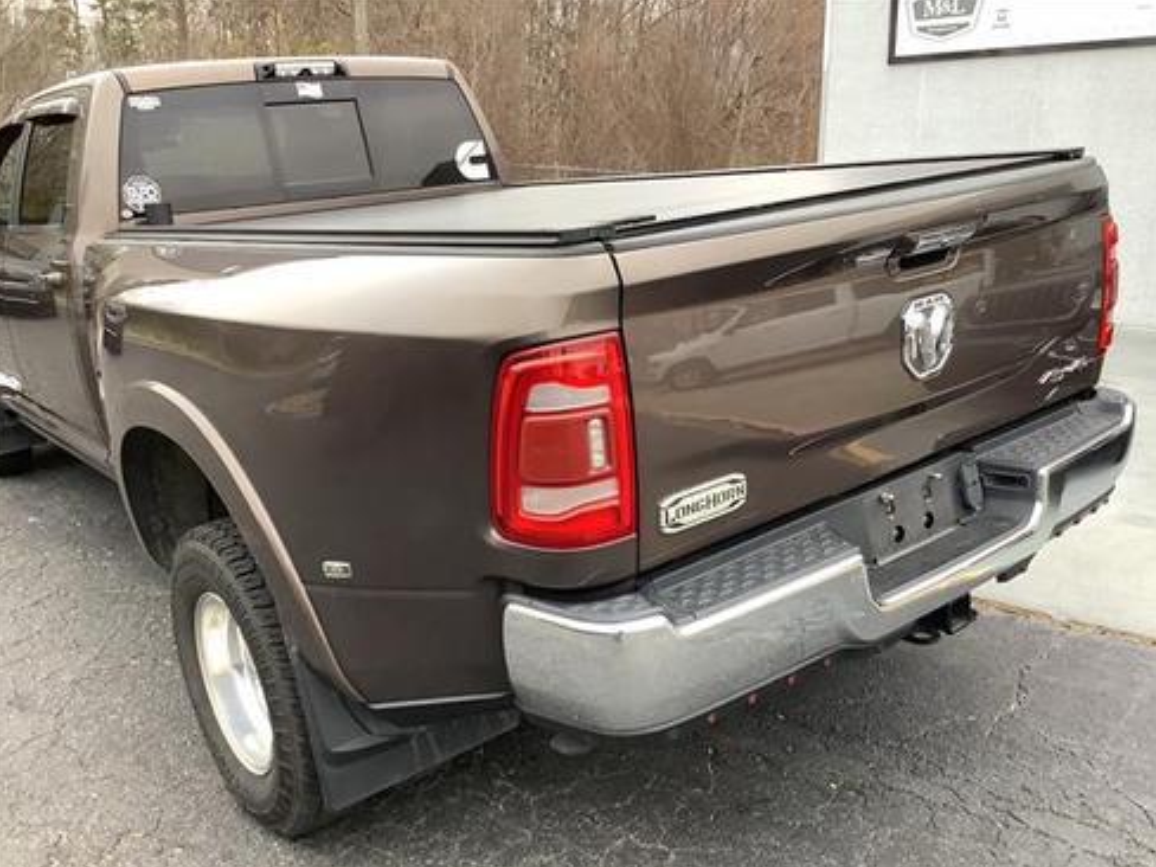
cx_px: 587
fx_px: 1069
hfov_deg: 56.8
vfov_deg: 44.2
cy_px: 443
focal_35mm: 32
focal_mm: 3.3
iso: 100
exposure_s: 1/50
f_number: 2.4
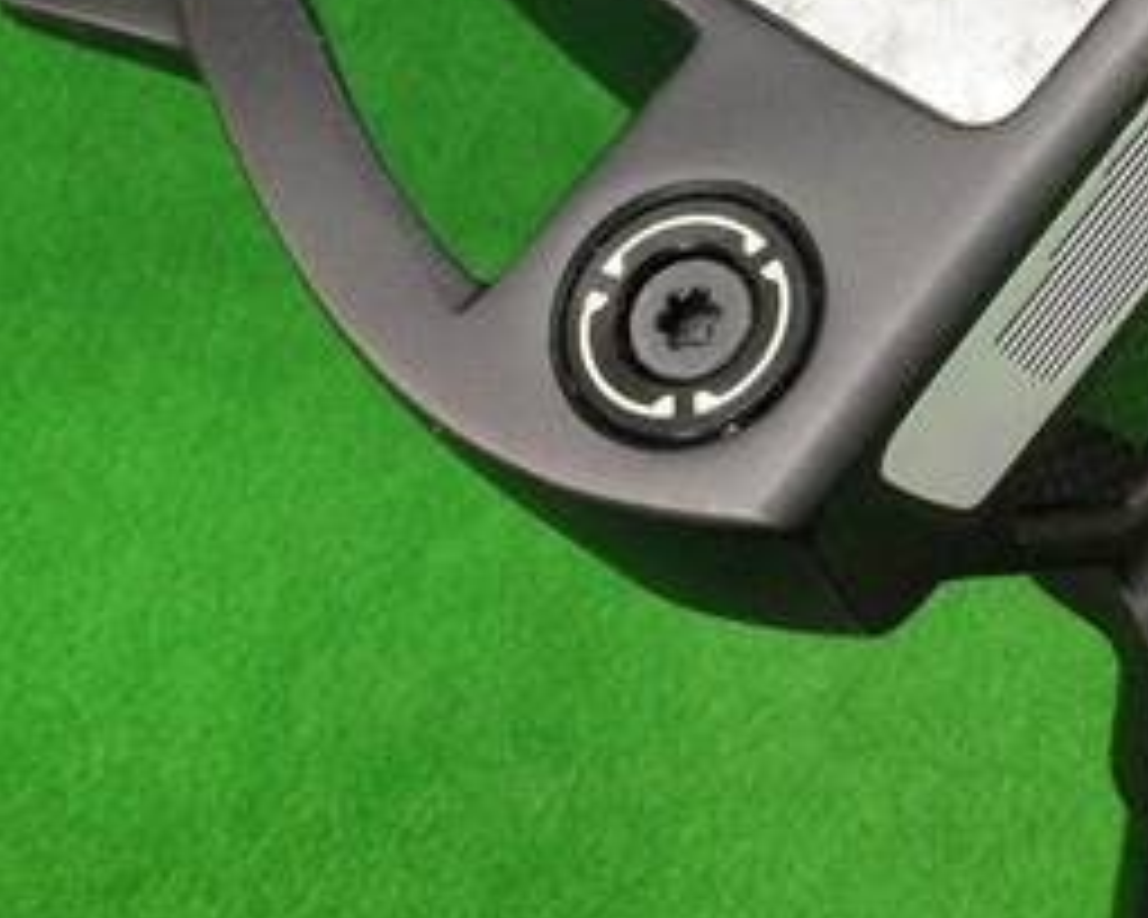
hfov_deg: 25.0
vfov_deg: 19.4
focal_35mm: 76
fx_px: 2582
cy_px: -72
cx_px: 644
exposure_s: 1/30
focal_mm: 3.3
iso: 100
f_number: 2.4
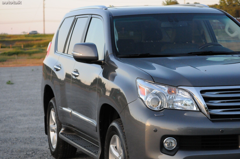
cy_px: 80
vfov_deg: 13.4
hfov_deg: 20.0
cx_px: 120
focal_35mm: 102
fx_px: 679
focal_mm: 68
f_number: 6.3
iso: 2000
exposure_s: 1/800
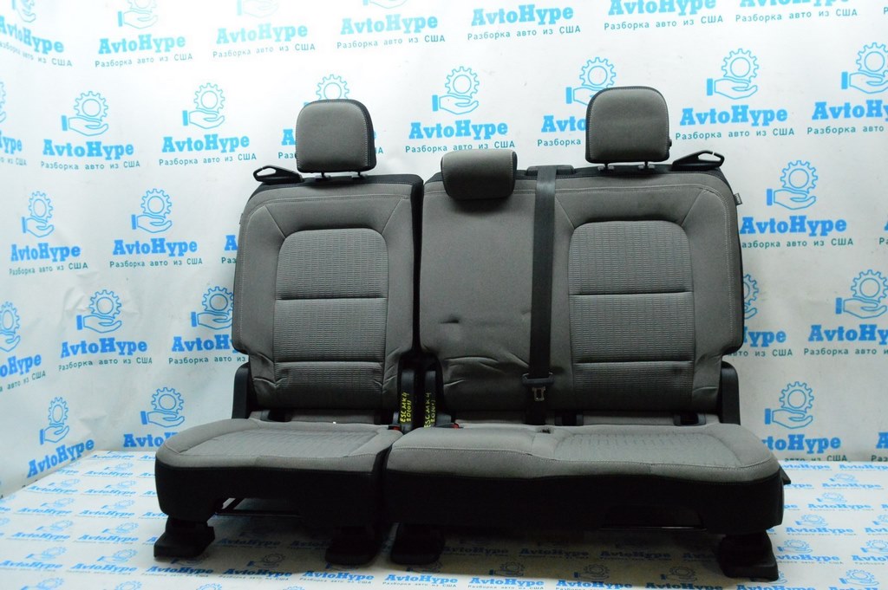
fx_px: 739
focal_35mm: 30
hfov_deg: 62.0
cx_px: 444
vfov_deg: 43.5
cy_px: 295
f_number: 6.3
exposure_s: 1/320
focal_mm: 20
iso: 6400
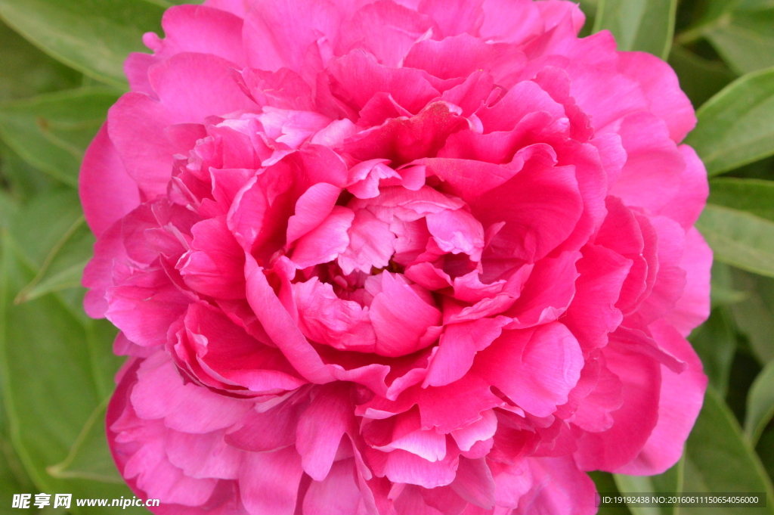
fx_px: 3383
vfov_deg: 8.7
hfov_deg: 13.1
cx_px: 387
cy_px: 258
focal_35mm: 158
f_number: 18
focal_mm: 105
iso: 2500
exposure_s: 1/250
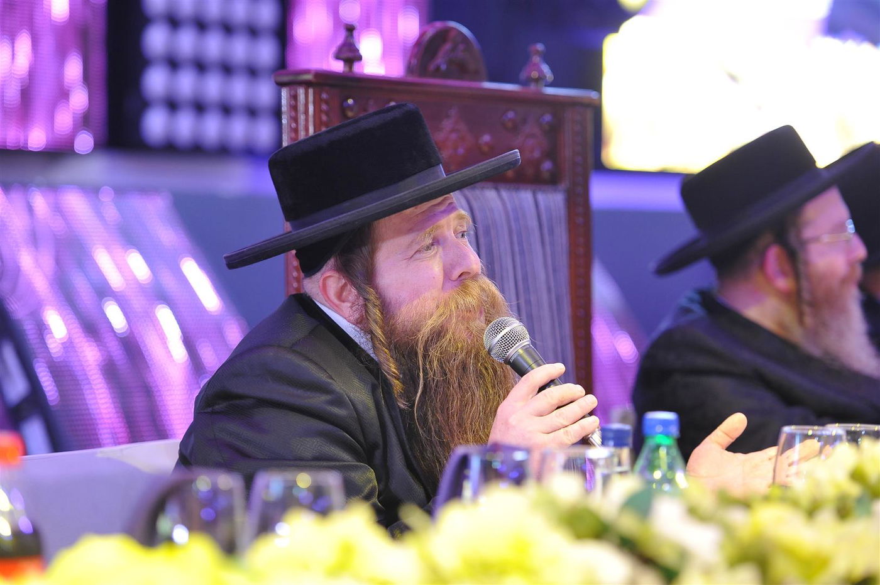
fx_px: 3053
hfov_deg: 16.4
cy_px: 292
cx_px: 440
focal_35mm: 125
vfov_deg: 10.9
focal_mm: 125
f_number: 3.2
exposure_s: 1/80
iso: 2000
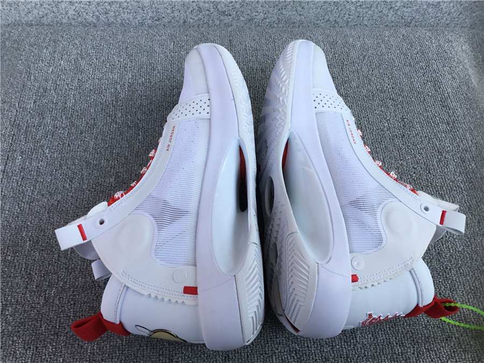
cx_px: 242
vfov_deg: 45.4
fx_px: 433
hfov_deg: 58.4
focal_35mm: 31
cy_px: 182
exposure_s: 1/338
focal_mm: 3.3
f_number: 2.4
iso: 25
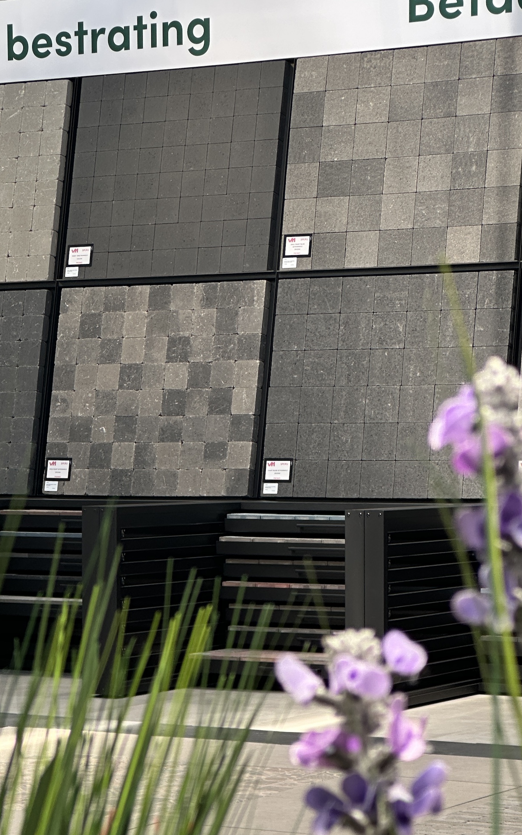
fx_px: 2548
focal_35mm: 112
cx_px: 234
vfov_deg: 18.6
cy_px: 456
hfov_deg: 11.7
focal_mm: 9
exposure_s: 1/99
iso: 50
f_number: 2.8
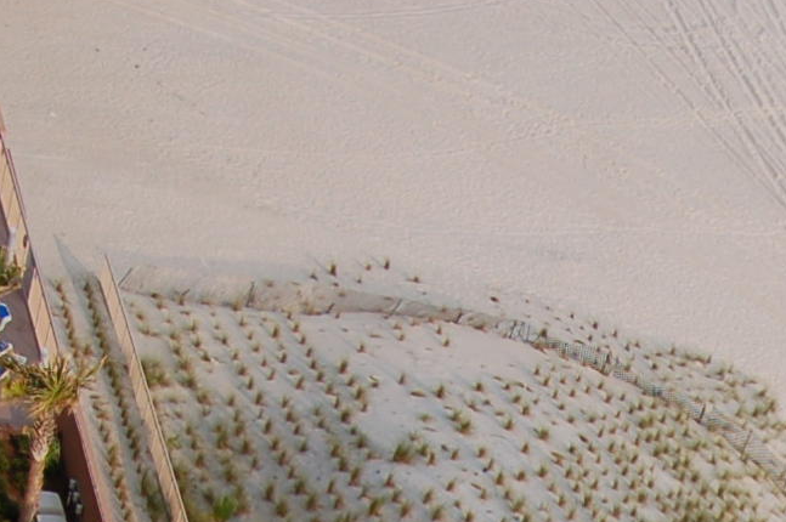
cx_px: 1020
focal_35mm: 139
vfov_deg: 9.0
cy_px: 1175
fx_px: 3032
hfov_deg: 14.2
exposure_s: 1/320
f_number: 9
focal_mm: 20
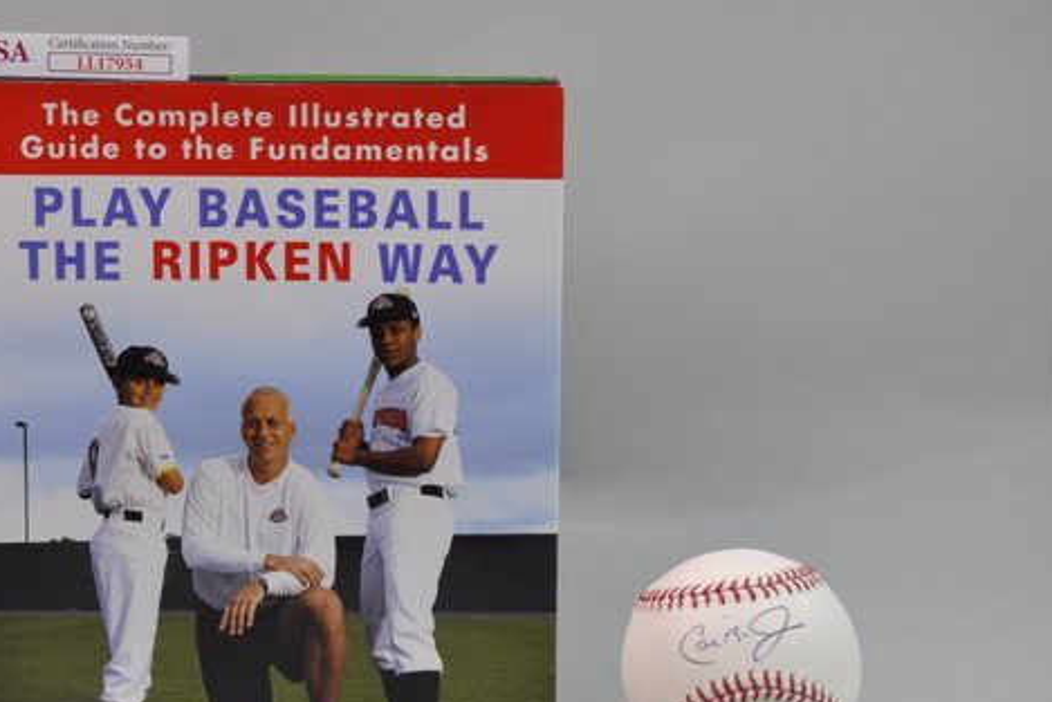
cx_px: 390
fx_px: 2660
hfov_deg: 22.3
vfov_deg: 15.0
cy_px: 438
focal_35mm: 91
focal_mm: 40
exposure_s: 1/60
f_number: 4
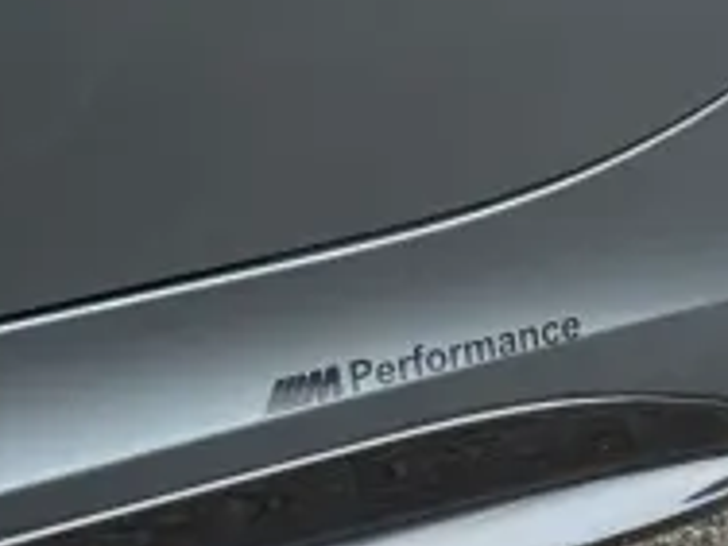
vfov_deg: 16.1
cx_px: 205
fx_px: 1935
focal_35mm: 92
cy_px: 306
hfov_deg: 21.2
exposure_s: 1/34
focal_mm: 6.76
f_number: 1.78
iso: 500
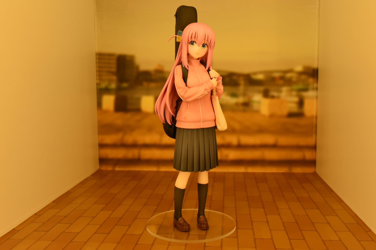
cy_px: 125
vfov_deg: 34.2
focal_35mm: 39
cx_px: 188
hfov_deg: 49.6
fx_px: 407
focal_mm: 26
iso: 640
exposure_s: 1/80
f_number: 8
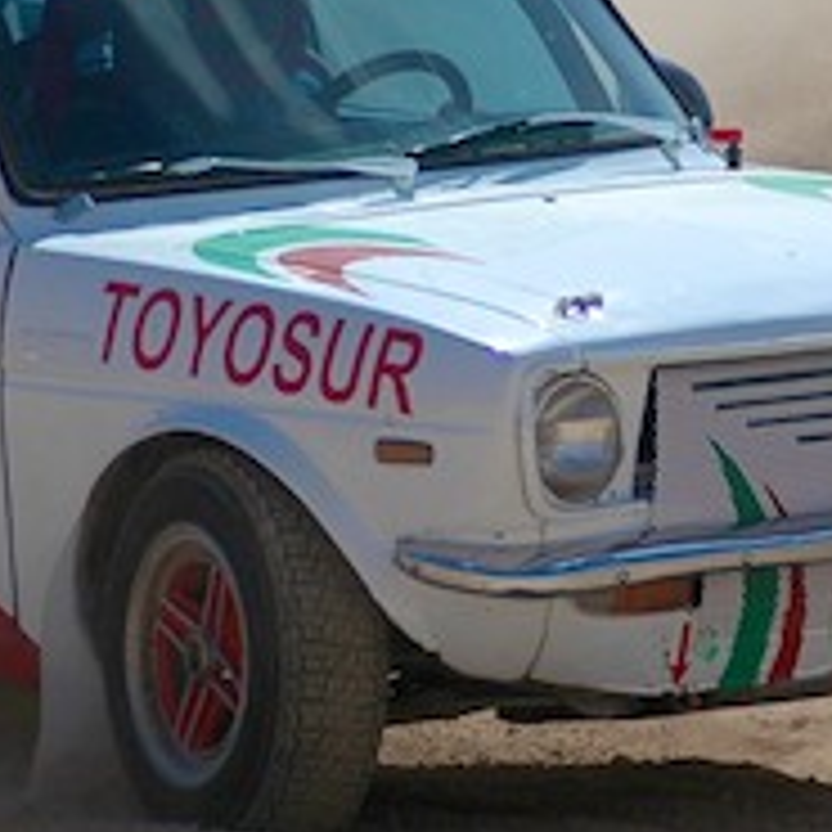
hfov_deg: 3.2
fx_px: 14956
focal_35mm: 550
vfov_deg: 3.2
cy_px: 202
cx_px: 486
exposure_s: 1/2000
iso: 200
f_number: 5
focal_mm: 100
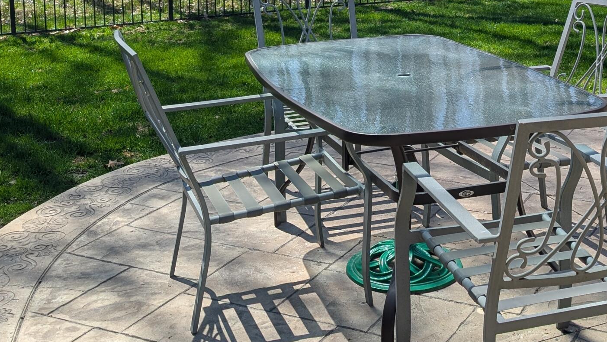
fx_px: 901
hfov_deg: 36.7
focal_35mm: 56
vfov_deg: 20.8
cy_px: 2
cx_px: 424
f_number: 1.68
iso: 19
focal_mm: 6.9
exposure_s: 1/628
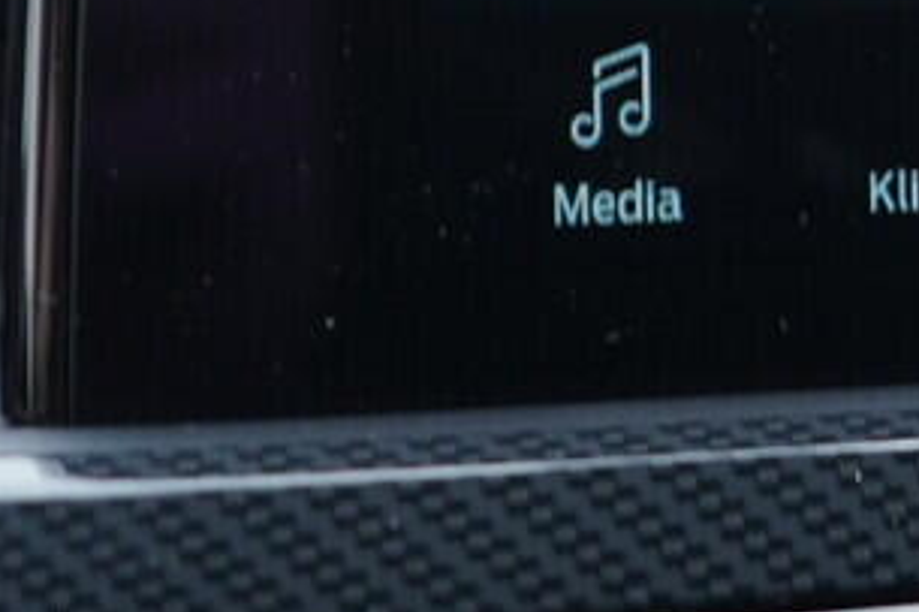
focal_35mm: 170
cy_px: -48
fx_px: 4337
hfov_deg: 11.5
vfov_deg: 8.0
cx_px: 1467
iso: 250
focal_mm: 24
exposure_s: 1/40
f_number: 2.8
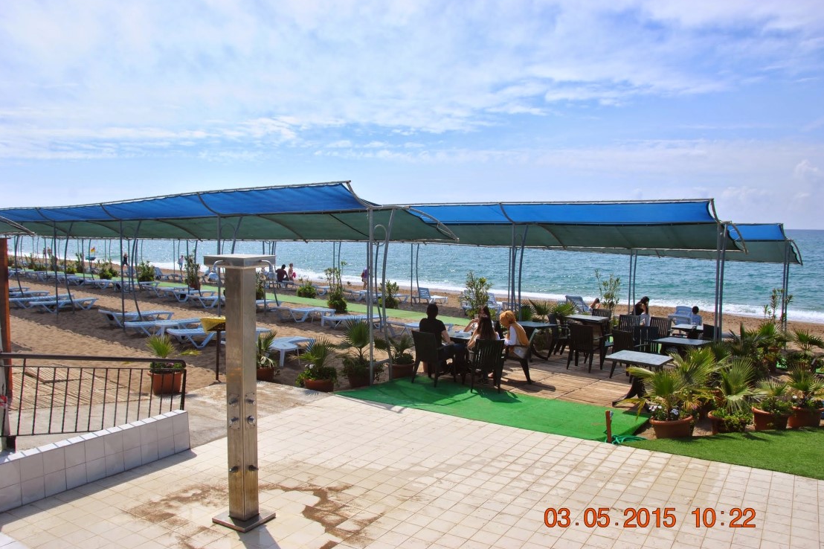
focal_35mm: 28
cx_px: 410
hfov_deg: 65.5
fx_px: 641
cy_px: 275
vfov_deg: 46.4
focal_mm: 18
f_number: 9
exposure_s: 1/320
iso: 100
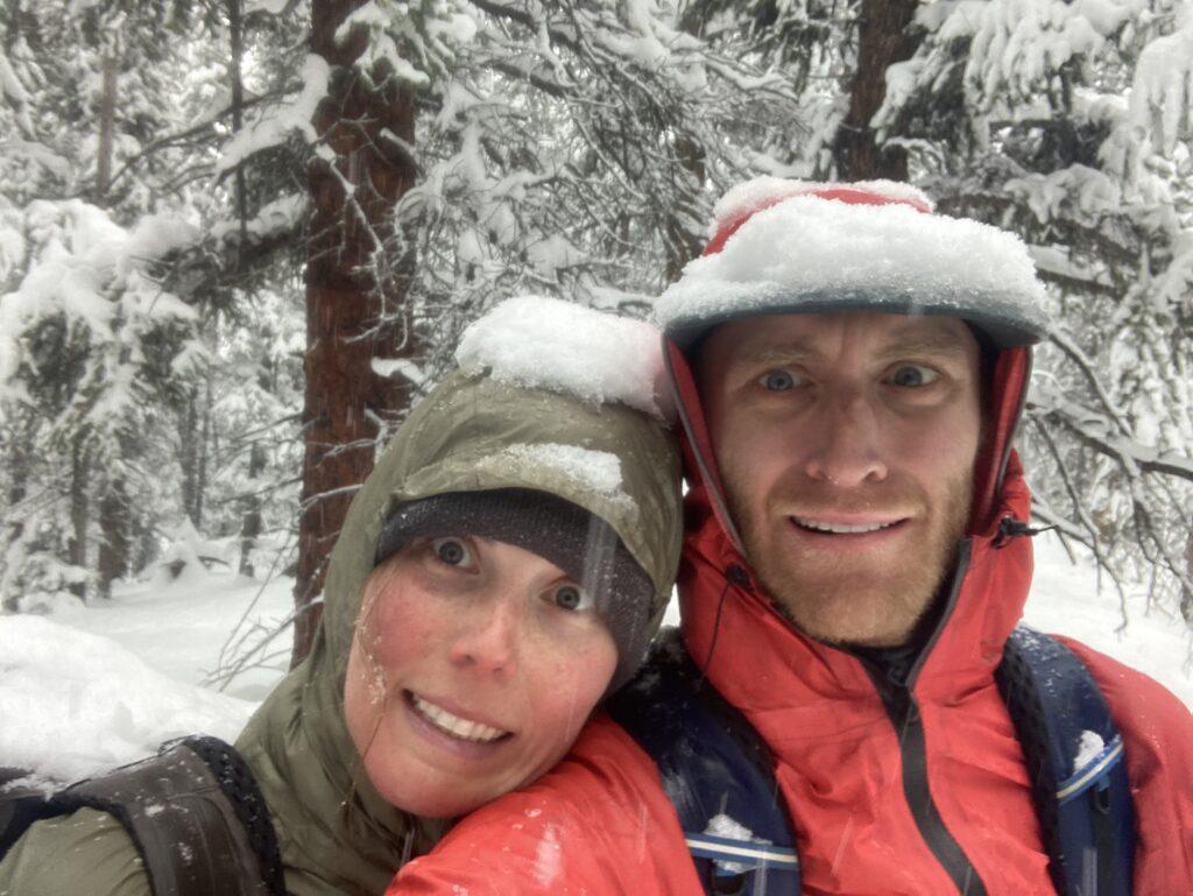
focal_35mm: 32
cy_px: 448
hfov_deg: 56.8
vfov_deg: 44.2
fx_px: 1103
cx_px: 596
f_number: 2.2
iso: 125
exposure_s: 1/60
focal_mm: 2.87
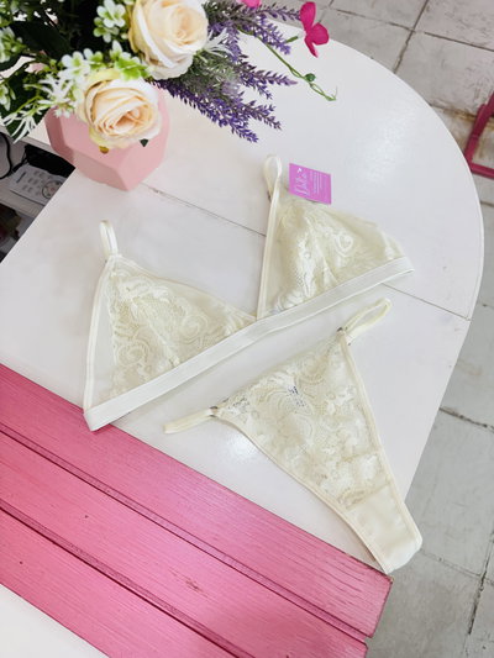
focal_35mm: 24
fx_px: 456
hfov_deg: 56.8
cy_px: 329
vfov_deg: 71.6
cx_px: 247
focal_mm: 6.76
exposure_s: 1/126
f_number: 1.78
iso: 64
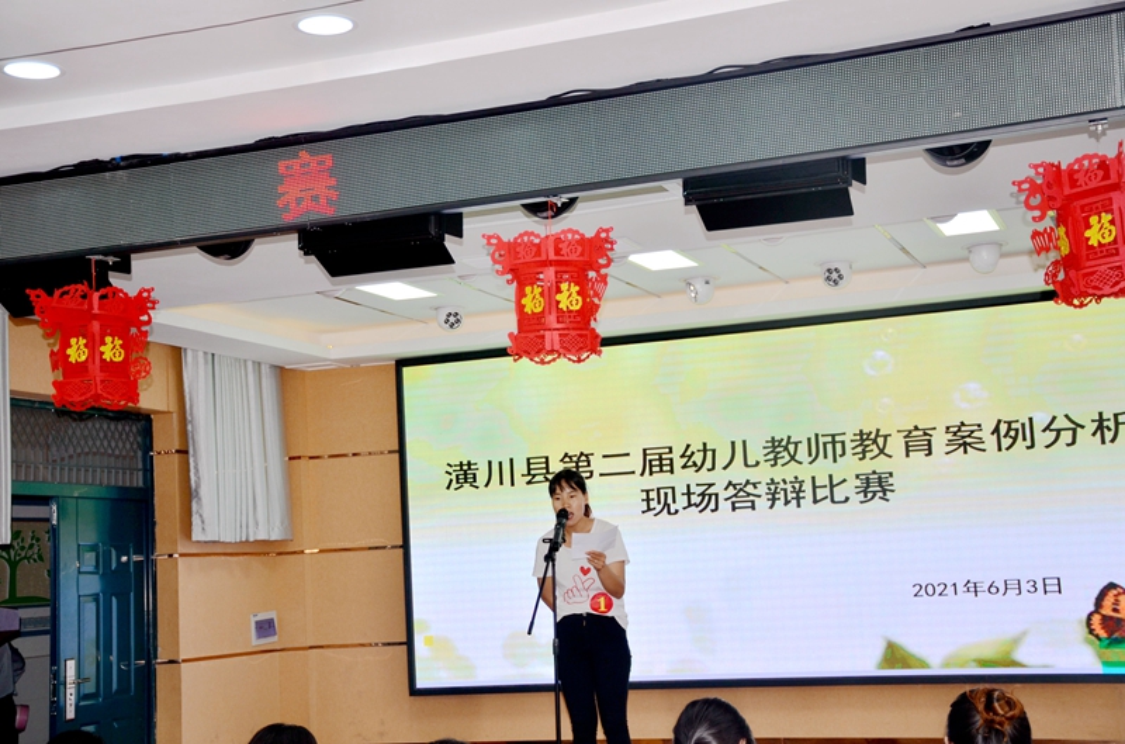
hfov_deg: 35.1
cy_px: 372
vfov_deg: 23.6
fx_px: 1777
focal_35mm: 57
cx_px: 562
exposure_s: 1/160
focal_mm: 38
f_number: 4.2
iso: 200
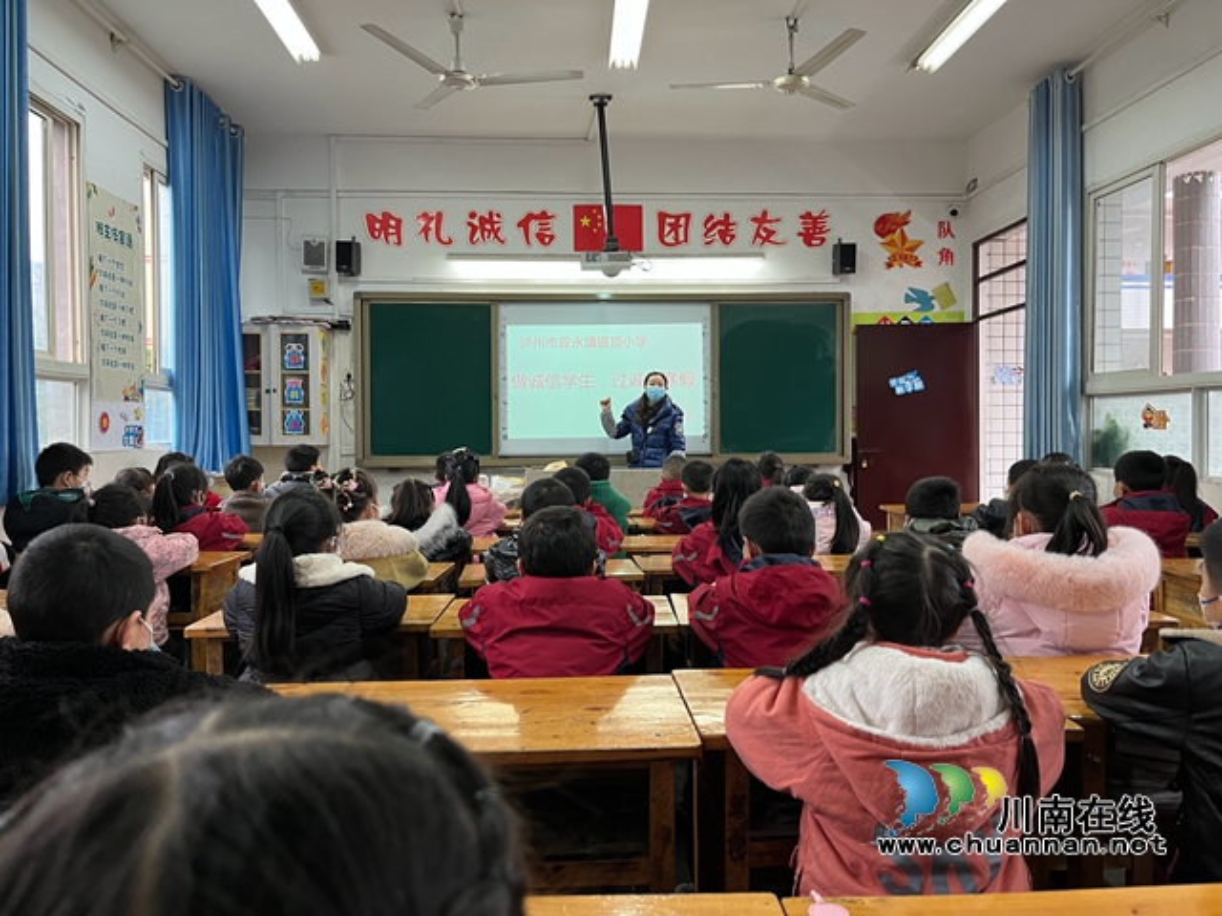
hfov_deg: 67.3
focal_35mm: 26
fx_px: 918
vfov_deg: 53.1
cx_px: 611
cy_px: 458
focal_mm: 5.1
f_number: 1.6
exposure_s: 1/50
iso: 160
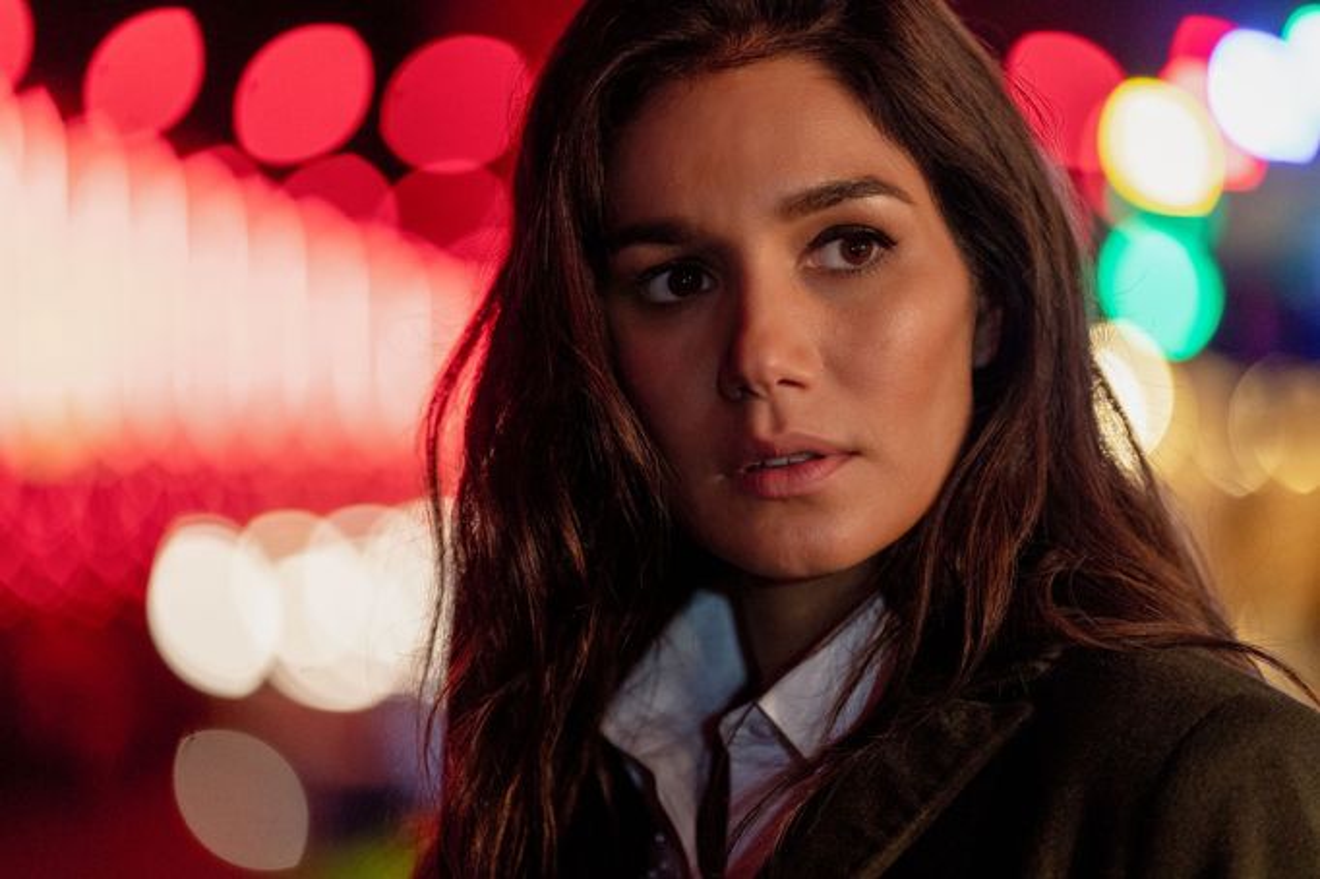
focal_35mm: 176
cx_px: 660
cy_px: 440
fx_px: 6450
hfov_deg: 11.7
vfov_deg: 7.8
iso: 4000
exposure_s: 1/160
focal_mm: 176
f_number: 2.8
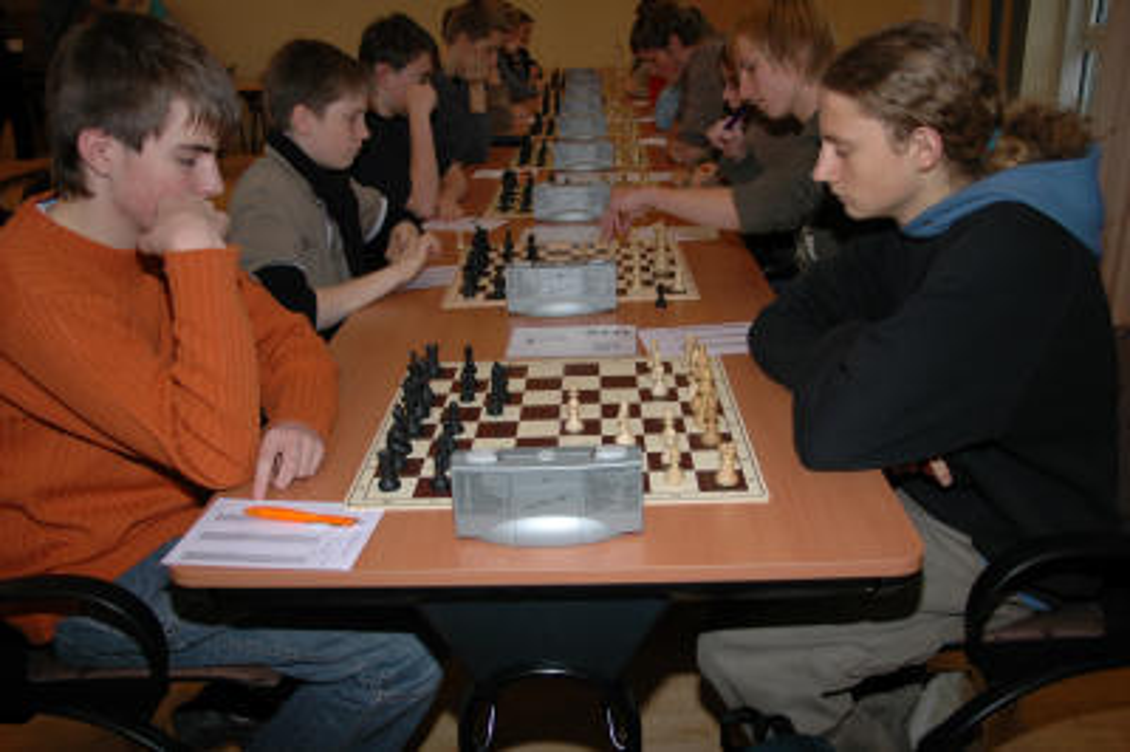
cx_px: 565
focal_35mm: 33
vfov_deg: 39.9
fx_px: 1035
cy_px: 376
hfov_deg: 57.3
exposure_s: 1/60
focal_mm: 22
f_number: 4
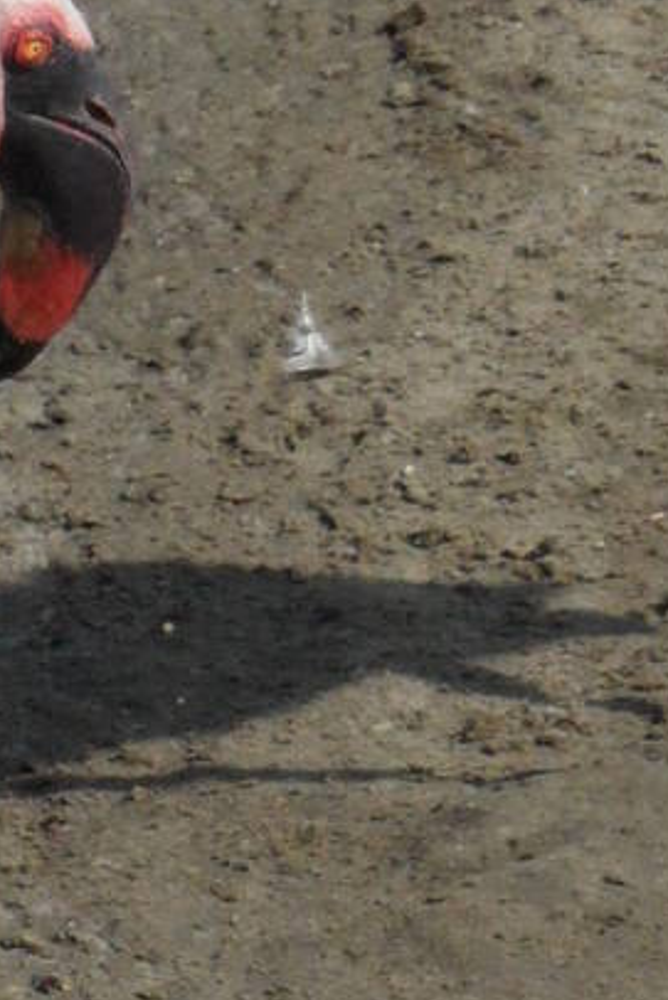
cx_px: -599
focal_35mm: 860
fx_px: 23914
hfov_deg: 1.6
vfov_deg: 2.4
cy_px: 544
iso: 200
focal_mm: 34.8
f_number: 4.6
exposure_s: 1/2000
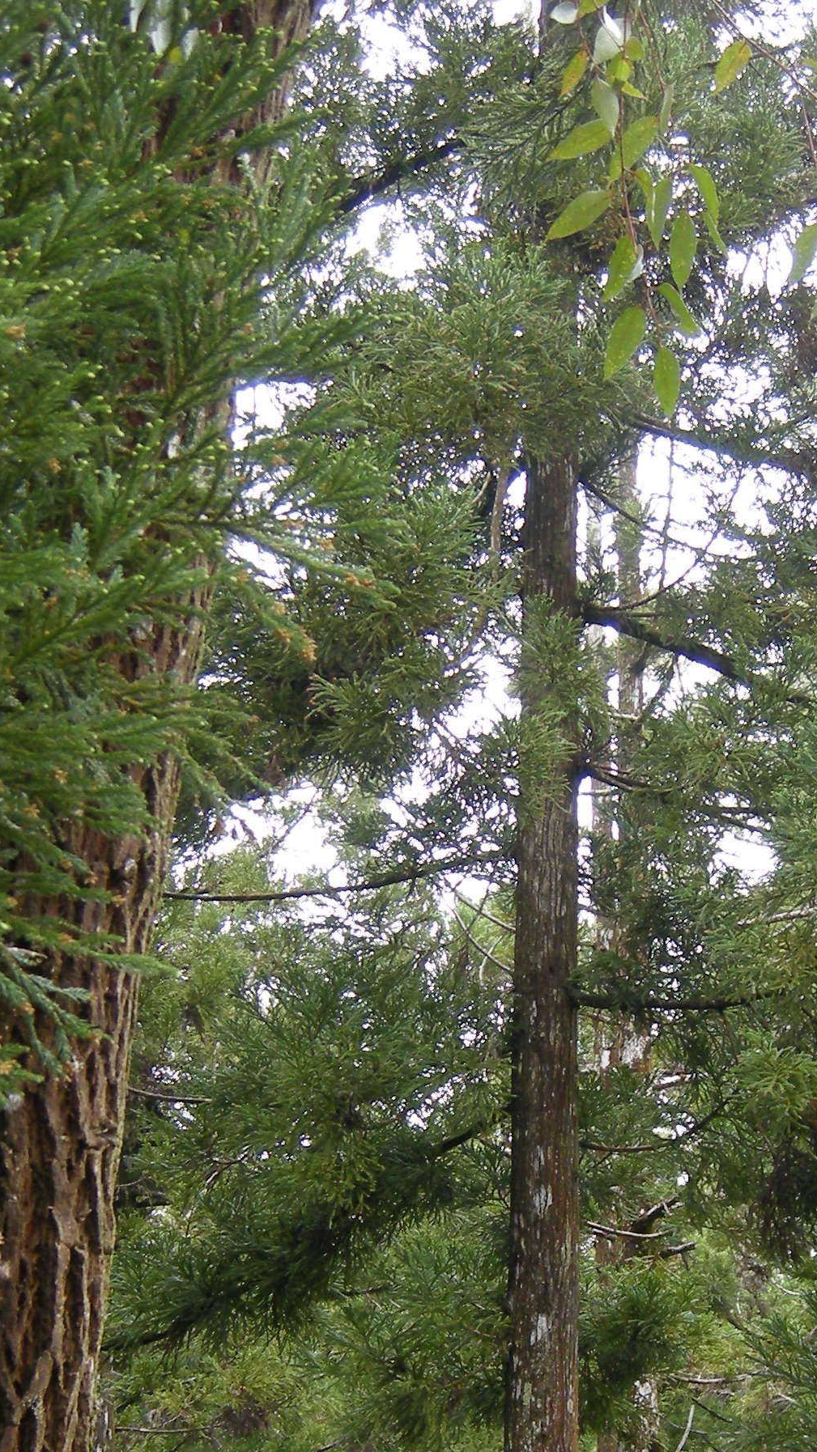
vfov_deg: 24.6
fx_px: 3274
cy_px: 1173
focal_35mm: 85
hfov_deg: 14.2
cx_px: 557
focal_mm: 7.5
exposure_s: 1/58
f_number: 2.7
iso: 81
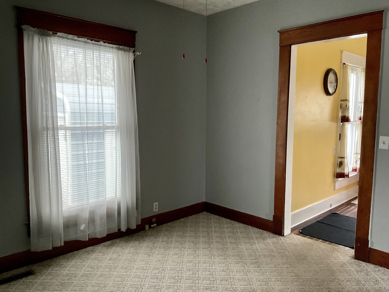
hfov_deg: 61.7
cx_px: 194
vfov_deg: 48.2
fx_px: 326
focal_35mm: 29
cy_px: 146
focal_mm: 3
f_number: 1.8
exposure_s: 1/40
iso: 320
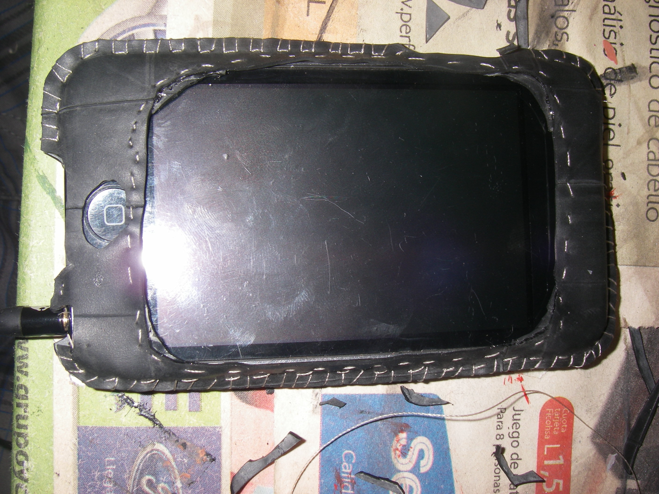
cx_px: 330
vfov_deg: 37.7
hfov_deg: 49.0
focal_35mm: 38
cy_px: 247
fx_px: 723
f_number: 6.6
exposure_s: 1/40
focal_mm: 6.3
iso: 64
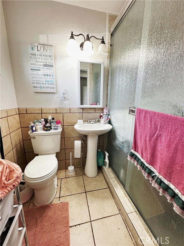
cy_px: 123
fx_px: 99
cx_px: 92
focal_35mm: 14
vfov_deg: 102.1
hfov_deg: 85.7
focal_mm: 2.22
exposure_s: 1/60
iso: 250
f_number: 2.2
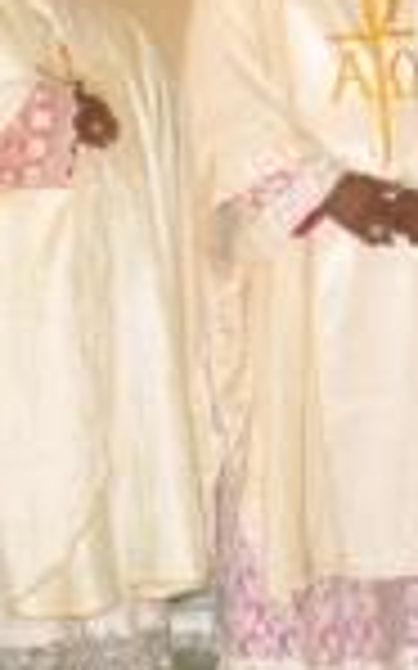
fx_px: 2518
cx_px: 431
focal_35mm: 138
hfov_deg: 9.4
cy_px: 211
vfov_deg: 15.1
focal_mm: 30
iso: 400
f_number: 4.2
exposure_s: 1/60
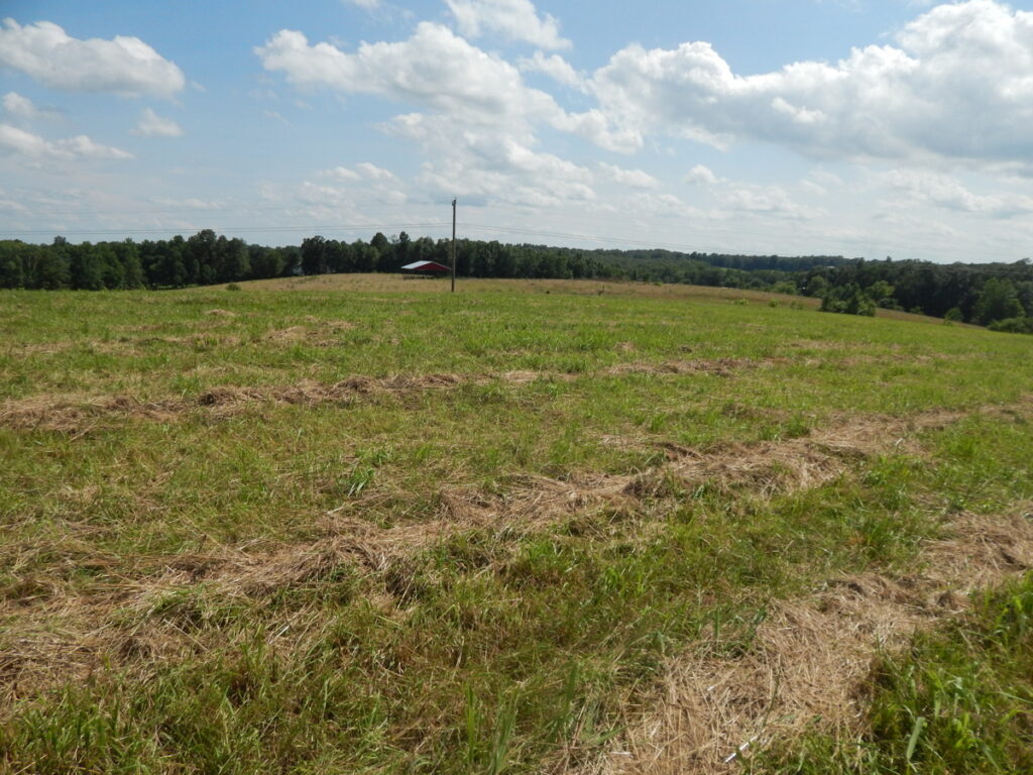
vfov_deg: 58.9
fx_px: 686
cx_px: 516
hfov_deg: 73.9
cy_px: 388
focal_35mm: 23
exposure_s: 1/1250
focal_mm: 4
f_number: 6
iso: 200
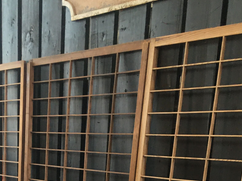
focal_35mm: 74
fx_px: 517
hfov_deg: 25.7
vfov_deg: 17.5
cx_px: 36
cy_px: 288
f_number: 2.2
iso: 64
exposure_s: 1/17
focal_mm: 4.15
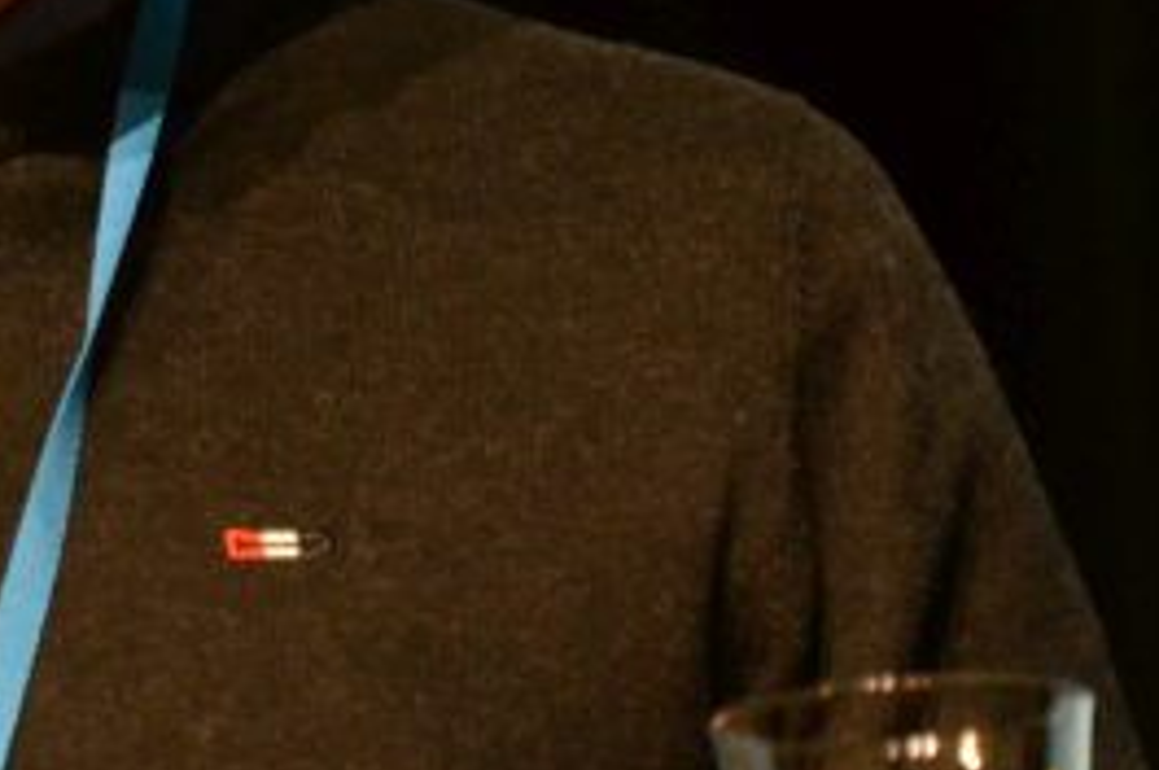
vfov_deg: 2.1
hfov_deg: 3.2
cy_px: -37
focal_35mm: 654
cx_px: -48
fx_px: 21032
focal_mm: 105
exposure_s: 1/80
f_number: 5.6
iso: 2500
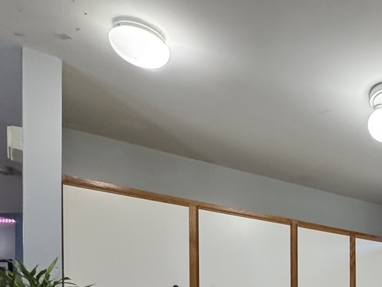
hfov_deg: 36.0
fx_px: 452
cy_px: 347
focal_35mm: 41
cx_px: 454
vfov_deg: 29.9
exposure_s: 1/69
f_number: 2.2
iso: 320
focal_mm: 2.22
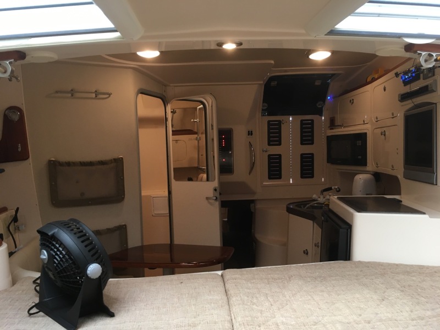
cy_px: 165
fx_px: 369
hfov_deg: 61.7
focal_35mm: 29
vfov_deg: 48.2
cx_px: 220
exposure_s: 1/30
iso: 80
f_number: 2.2
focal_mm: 4.15
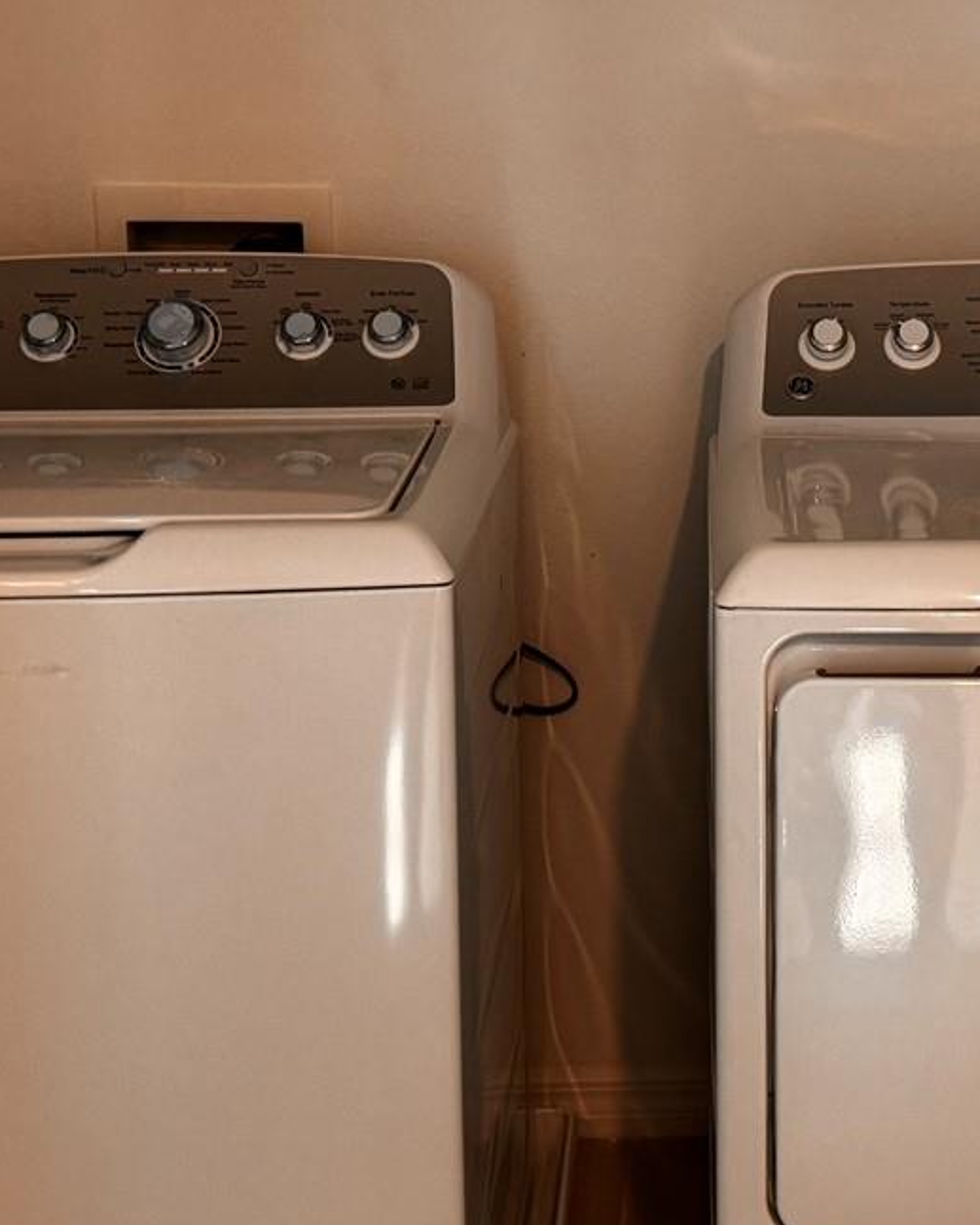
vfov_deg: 32.2
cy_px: 408
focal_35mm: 58
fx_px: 2102
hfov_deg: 25.7
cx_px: 813
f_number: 1.78
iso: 250
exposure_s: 1/60
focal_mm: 6.76
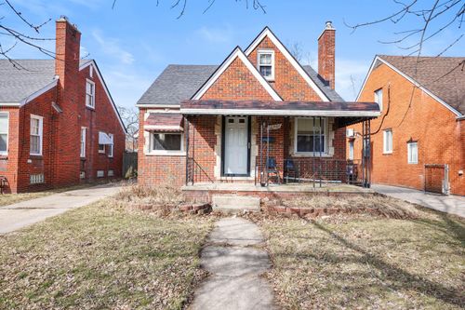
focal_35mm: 21
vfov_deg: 59.5
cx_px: 232
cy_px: 155
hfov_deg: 81.2
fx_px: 271
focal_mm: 21
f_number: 7.1
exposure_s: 1/80
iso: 100
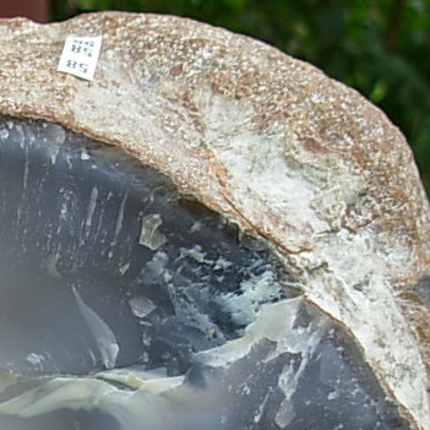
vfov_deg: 17.3
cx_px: -42
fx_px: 1377
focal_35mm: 98
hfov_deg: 17.2
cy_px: 435
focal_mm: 6.3
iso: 50
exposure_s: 1/406
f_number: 2.9
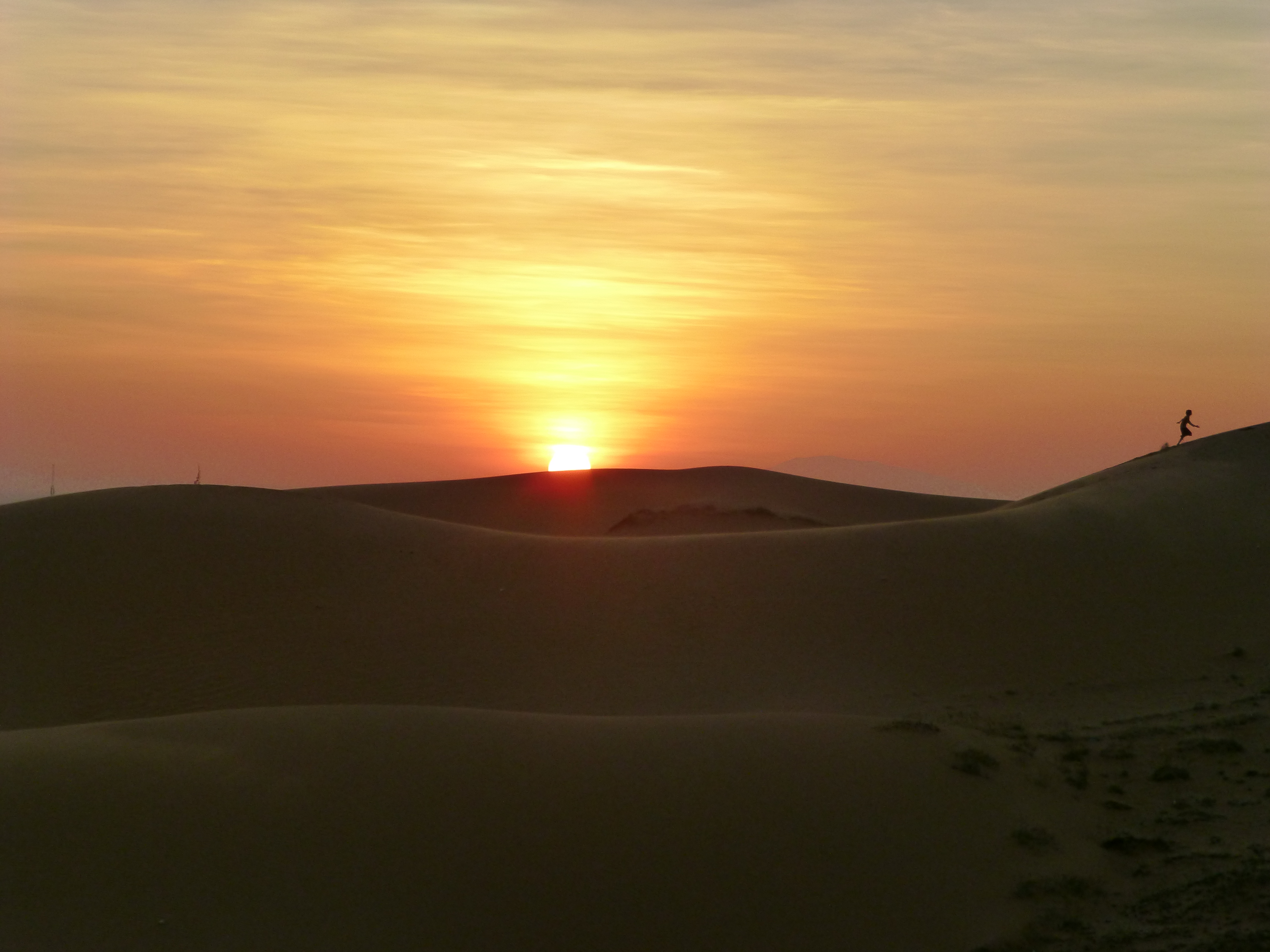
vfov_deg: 12.1
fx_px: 4476
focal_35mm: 122
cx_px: 635
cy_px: 476
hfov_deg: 16.1
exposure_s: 1/500
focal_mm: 21.8
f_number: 5.4
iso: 200
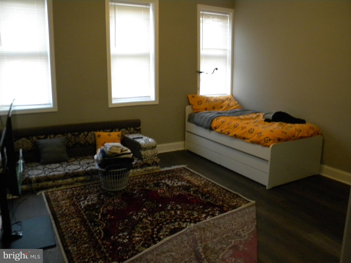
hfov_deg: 63.4
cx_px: 176
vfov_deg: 49.7
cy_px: 132
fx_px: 284
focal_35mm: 28
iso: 400
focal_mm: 5
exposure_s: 1/16.5
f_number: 3.5
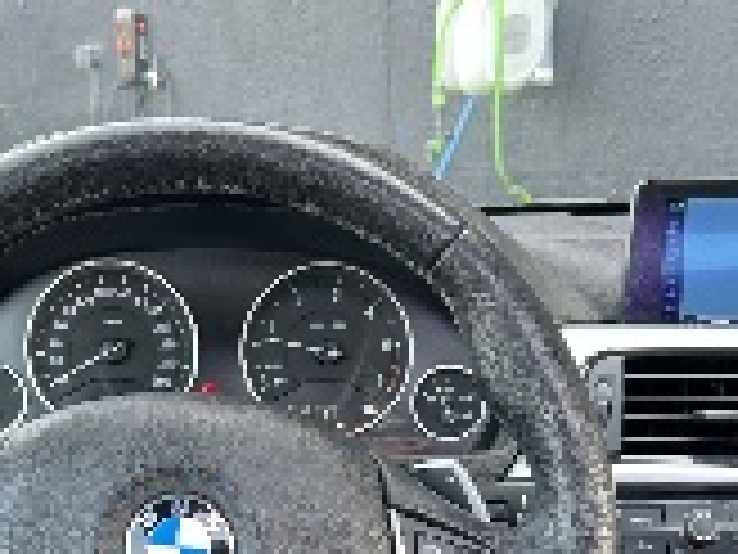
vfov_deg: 21.3
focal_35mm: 66
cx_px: 315
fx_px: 1407
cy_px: 590
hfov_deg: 29.4
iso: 64
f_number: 1.5
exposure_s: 1/71
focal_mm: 5.7
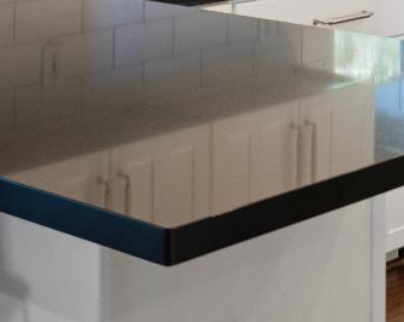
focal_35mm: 110
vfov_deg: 13.2
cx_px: 383
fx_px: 1314
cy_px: -172
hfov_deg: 17.2
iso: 160
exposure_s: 1/5
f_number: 7.1
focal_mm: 26
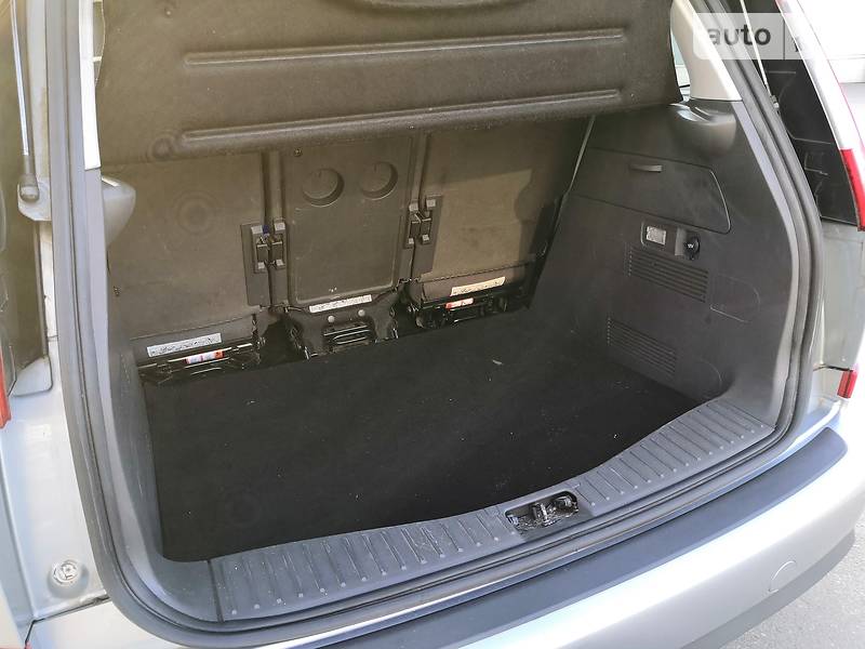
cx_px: 432
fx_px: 675
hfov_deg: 65.3
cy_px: 324
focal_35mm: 27
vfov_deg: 51.4
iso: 50
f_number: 1.8
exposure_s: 1/50
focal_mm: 4
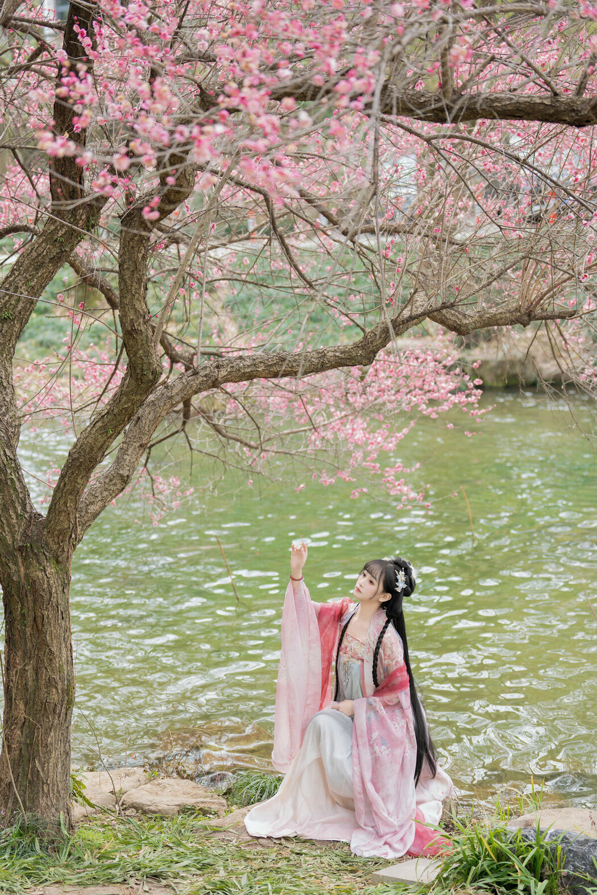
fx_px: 1865
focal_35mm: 75
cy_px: 448
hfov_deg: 18.2
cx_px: 298
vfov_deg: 27.0
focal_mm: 75
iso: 320
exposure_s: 1/320
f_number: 2.8
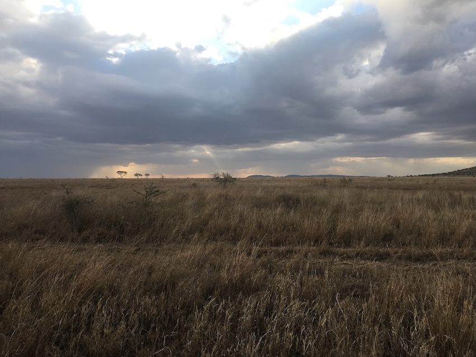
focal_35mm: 29
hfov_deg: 61.6
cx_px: 238
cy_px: 178
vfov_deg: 48.2
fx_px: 399
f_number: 2.2
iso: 25
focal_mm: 4.15
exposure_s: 1/541
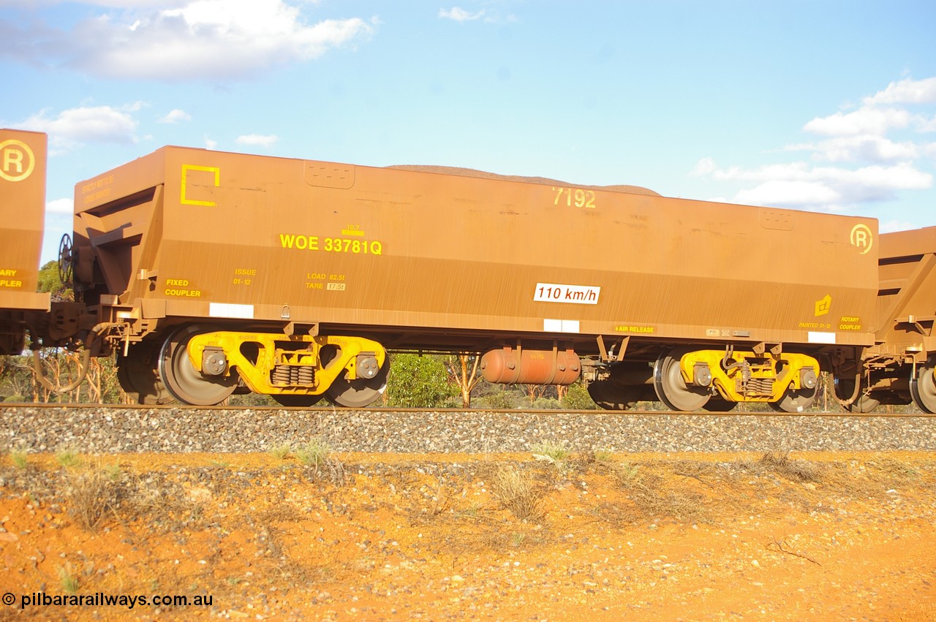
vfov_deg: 23.1
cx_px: 468
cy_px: 311
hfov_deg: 34.2
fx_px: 1520
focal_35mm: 58
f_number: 8
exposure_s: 1/250
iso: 200
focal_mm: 39
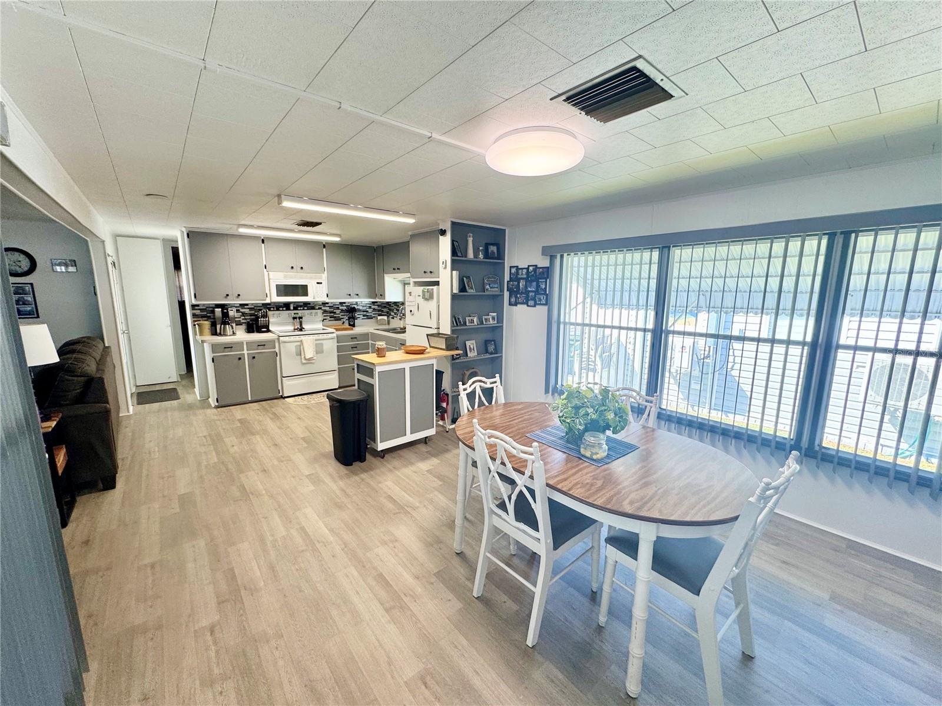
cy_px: 353
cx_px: 471
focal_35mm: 14
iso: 100
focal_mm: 2.22
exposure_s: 1/120
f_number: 2.2
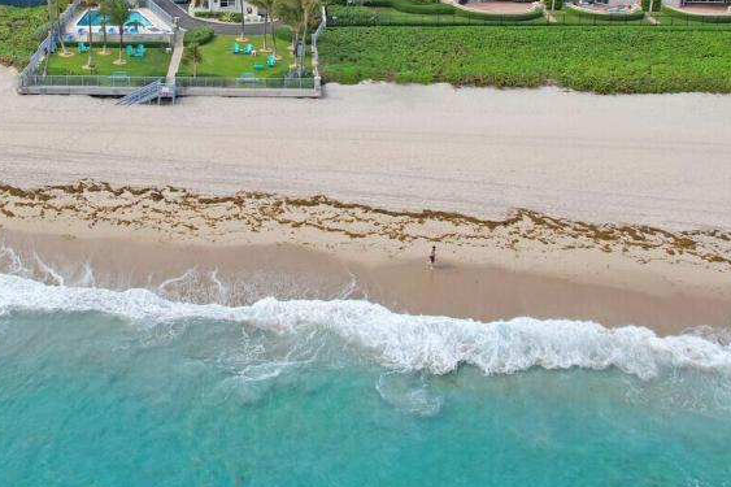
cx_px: 235
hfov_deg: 42.9
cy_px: 13
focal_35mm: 45
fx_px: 913
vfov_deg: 28.2
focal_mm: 8.38
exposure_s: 1/2000
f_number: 2.8
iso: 140
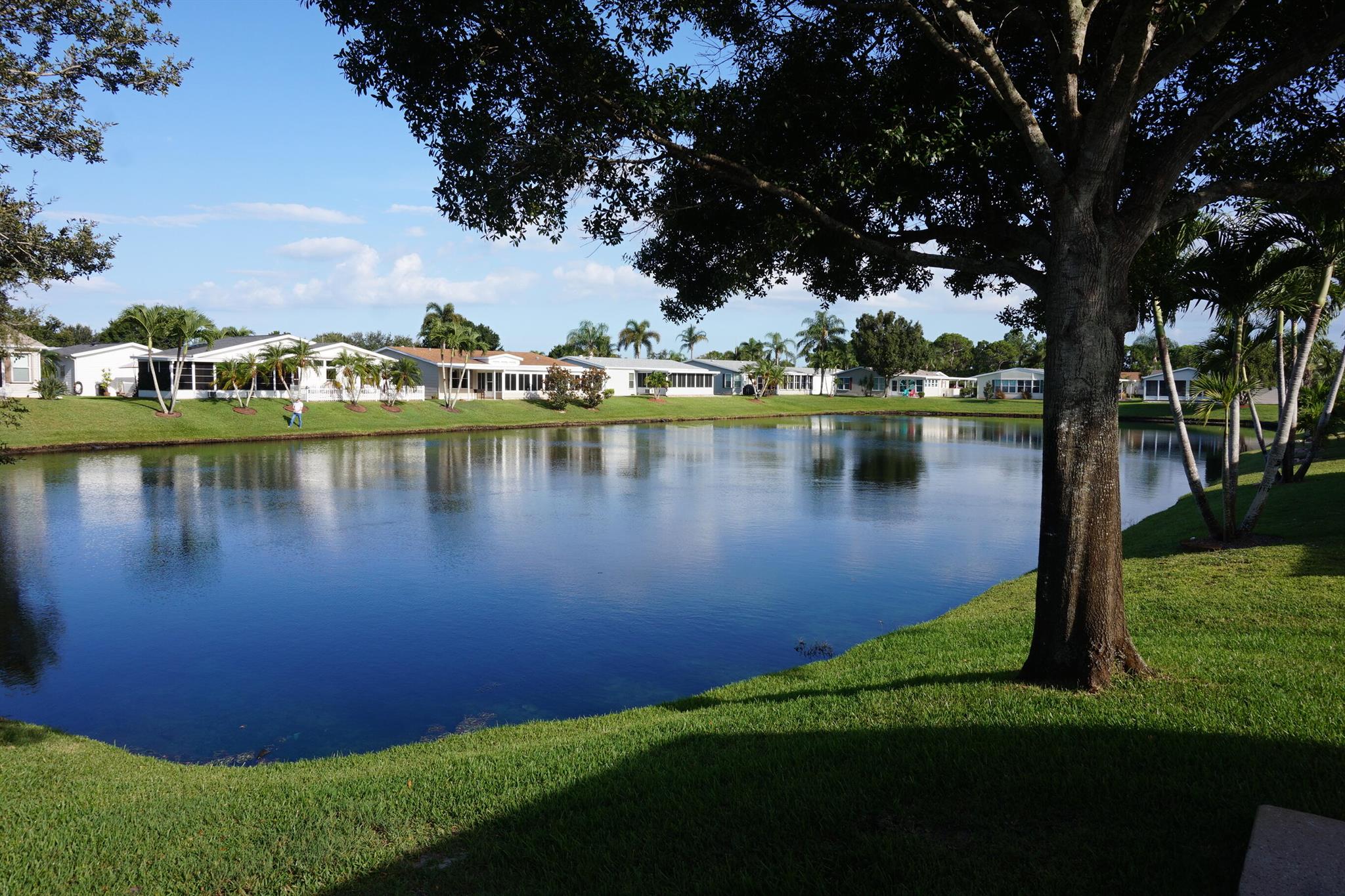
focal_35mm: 24
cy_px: 448
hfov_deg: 73.7
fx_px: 897
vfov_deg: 53.1
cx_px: 672
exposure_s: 1/80
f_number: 13
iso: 100
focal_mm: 16
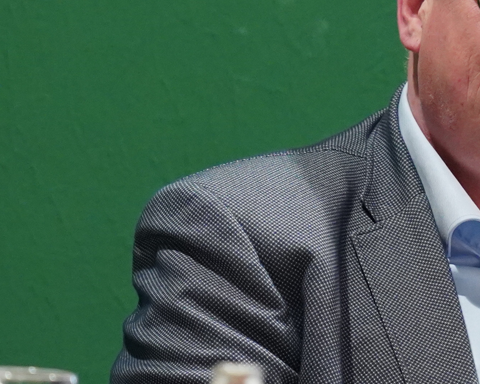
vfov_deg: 4.9
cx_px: 462
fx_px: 4504
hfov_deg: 6.1
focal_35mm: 317
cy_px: 152
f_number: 4
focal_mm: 75
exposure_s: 1/160
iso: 5000
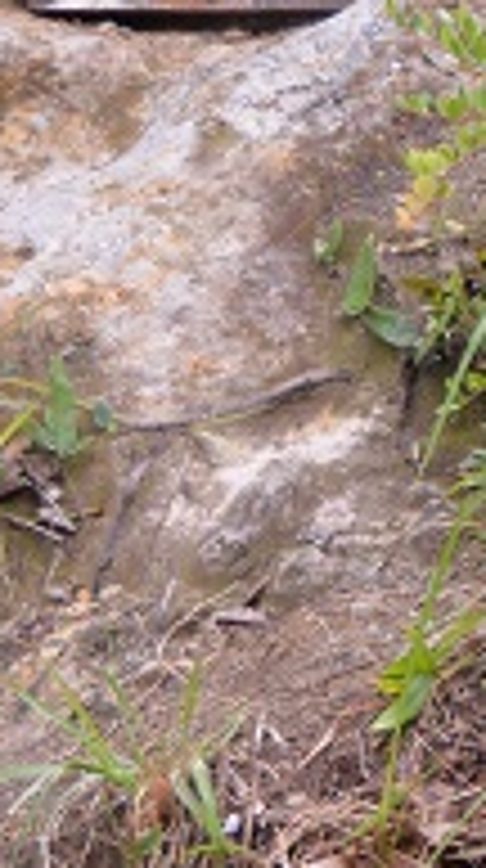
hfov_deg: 5.5
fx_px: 4784
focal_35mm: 208
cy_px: 342
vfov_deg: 10.4
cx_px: 1300
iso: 800
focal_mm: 34
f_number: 4.2
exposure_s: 1/1000
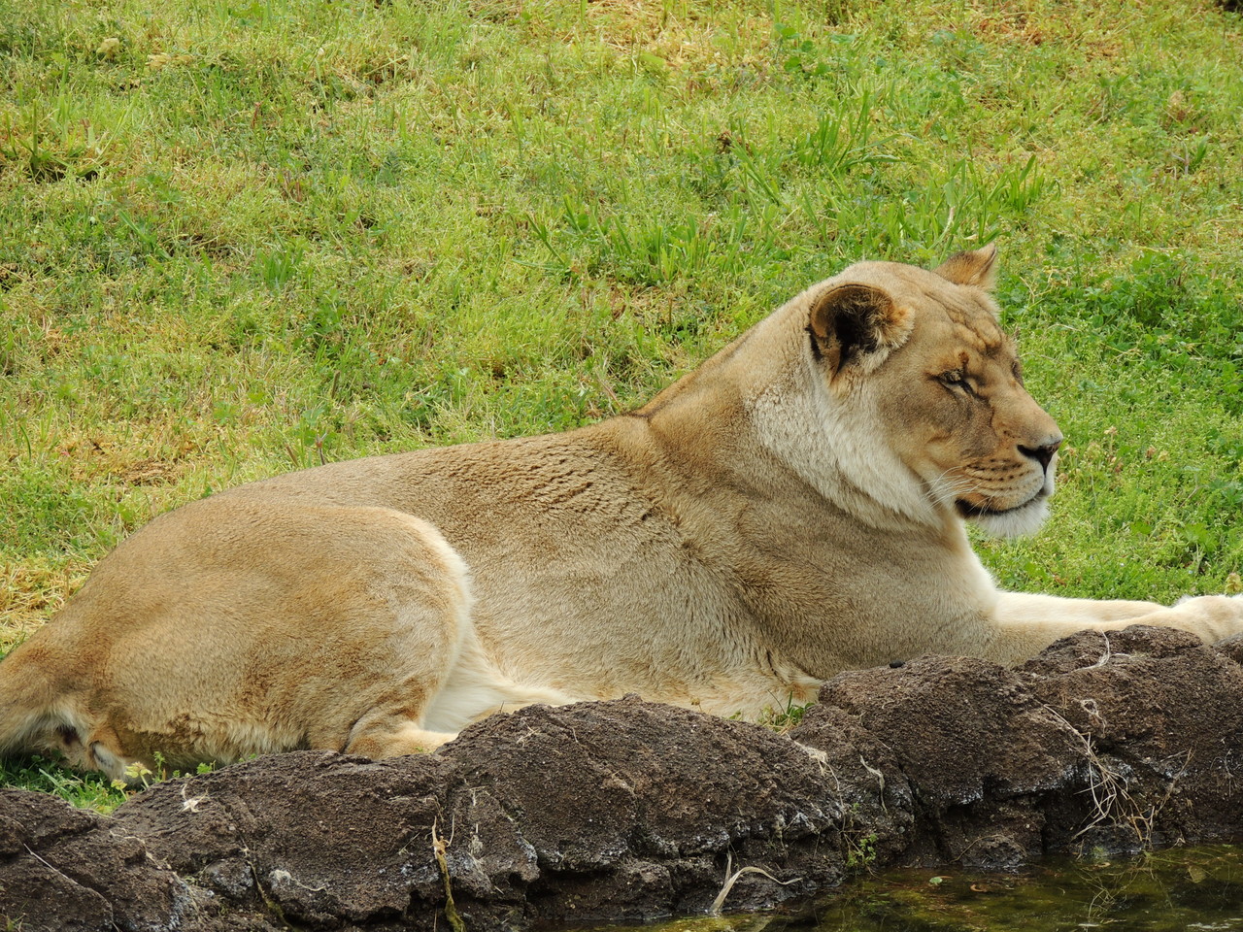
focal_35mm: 325
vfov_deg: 4.6
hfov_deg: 6.1
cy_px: 466
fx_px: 11670
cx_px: 622
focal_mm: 57.9
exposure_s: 1/320
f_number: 4.8
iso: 100
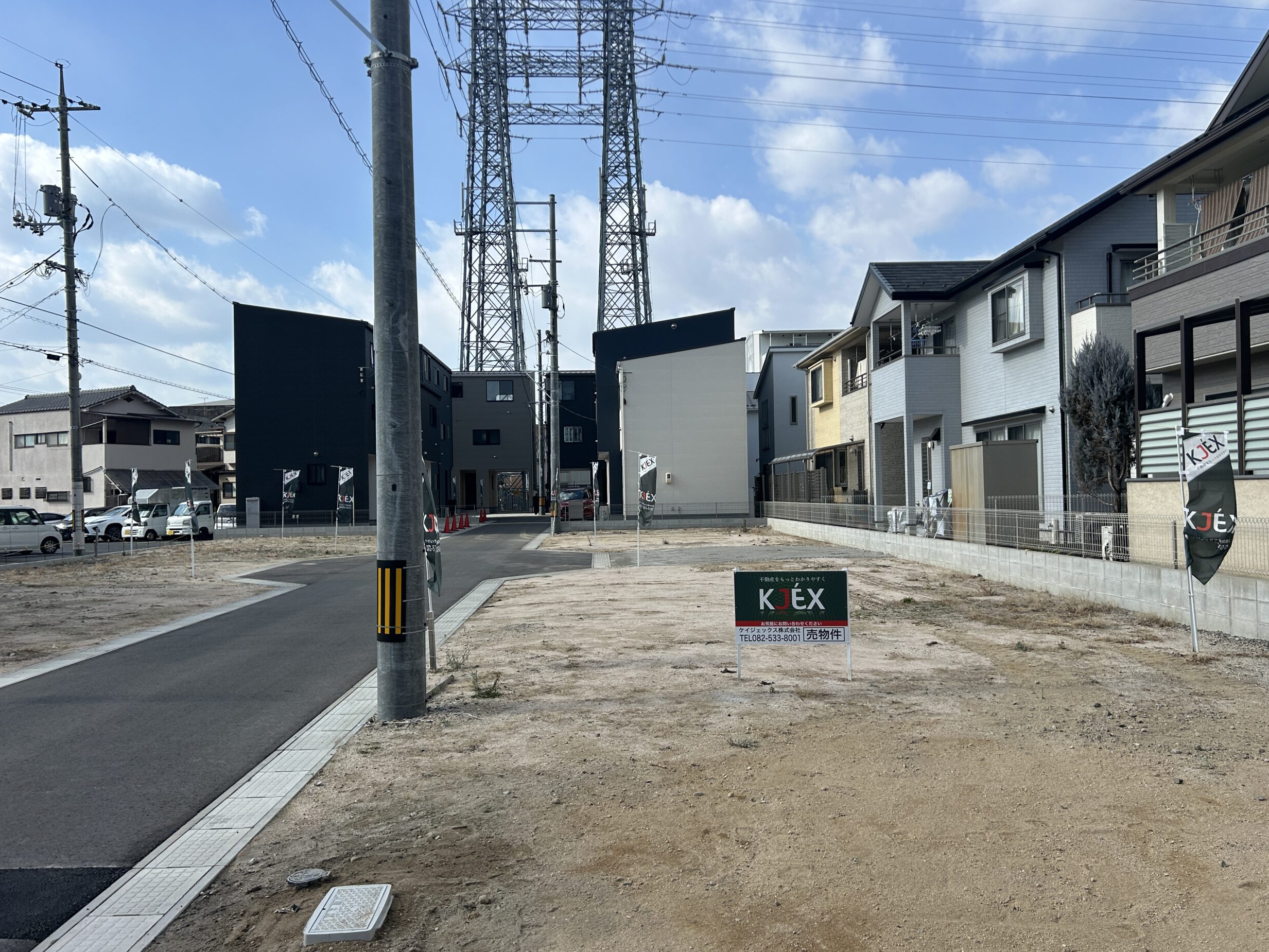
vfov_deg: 51.4
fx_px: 990
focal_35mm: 27
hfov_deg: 65.3
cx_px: 621
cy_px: 481
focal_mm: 5.7
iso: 50
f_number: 1.5
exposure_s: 1/4831
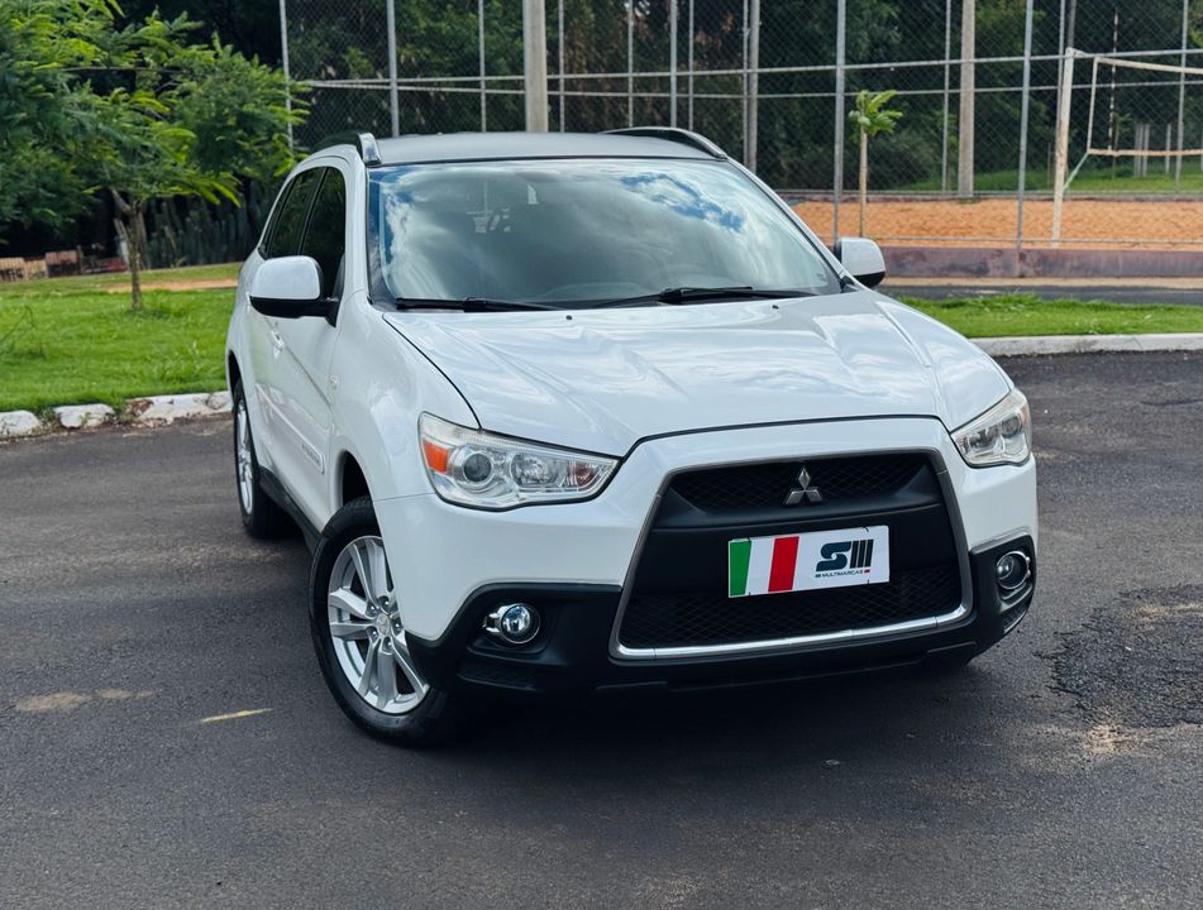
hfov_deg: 39.5
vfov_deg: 30.4
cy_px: 455
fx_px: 1674
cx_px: 602
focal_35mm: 48
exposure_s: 1/7937
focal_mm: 6.76
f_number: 1.78
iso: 64
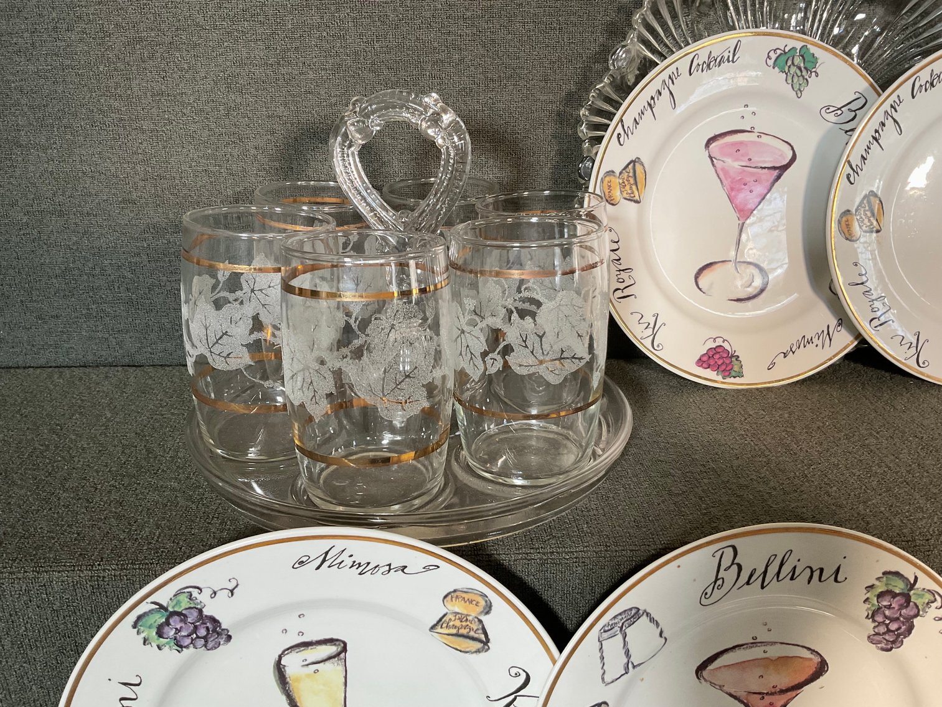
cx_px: 471
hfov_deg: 61.7
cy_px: 354
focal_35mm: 29
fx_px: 789
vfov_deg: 48.2
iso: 64
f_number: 1.8
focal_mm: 3
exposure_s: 1/50
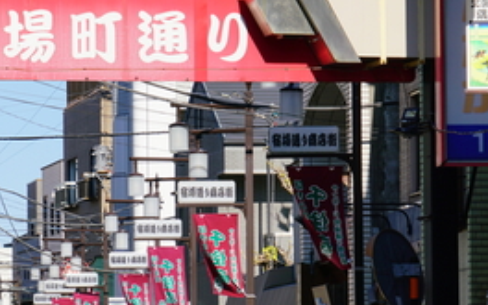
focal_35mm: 343
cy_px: 38
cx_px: 26
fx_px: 4562
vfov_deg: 3.8
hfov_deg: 6.1
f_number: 10
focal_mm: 150
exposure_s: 1/250
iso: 100
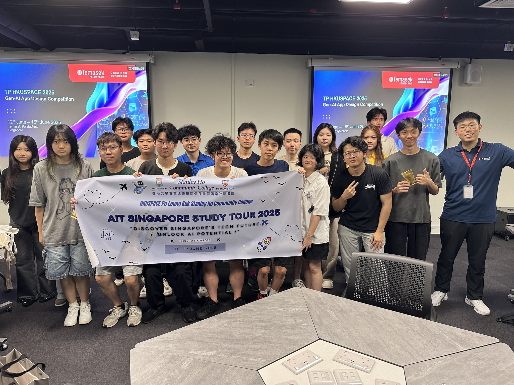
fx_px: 356
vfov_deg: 56.8
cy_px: 192
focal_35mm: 24
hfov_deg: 71.6
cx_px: 257
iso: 125
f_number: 1.78
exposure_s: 1/50
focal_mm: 6.86
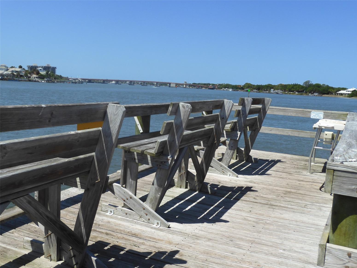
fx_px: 320
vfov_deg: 45.4
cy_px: 138
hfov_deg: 58.3
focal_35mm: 31
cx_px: 184
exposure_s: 1/1250
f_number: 3.5
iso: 100
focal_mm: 5.4
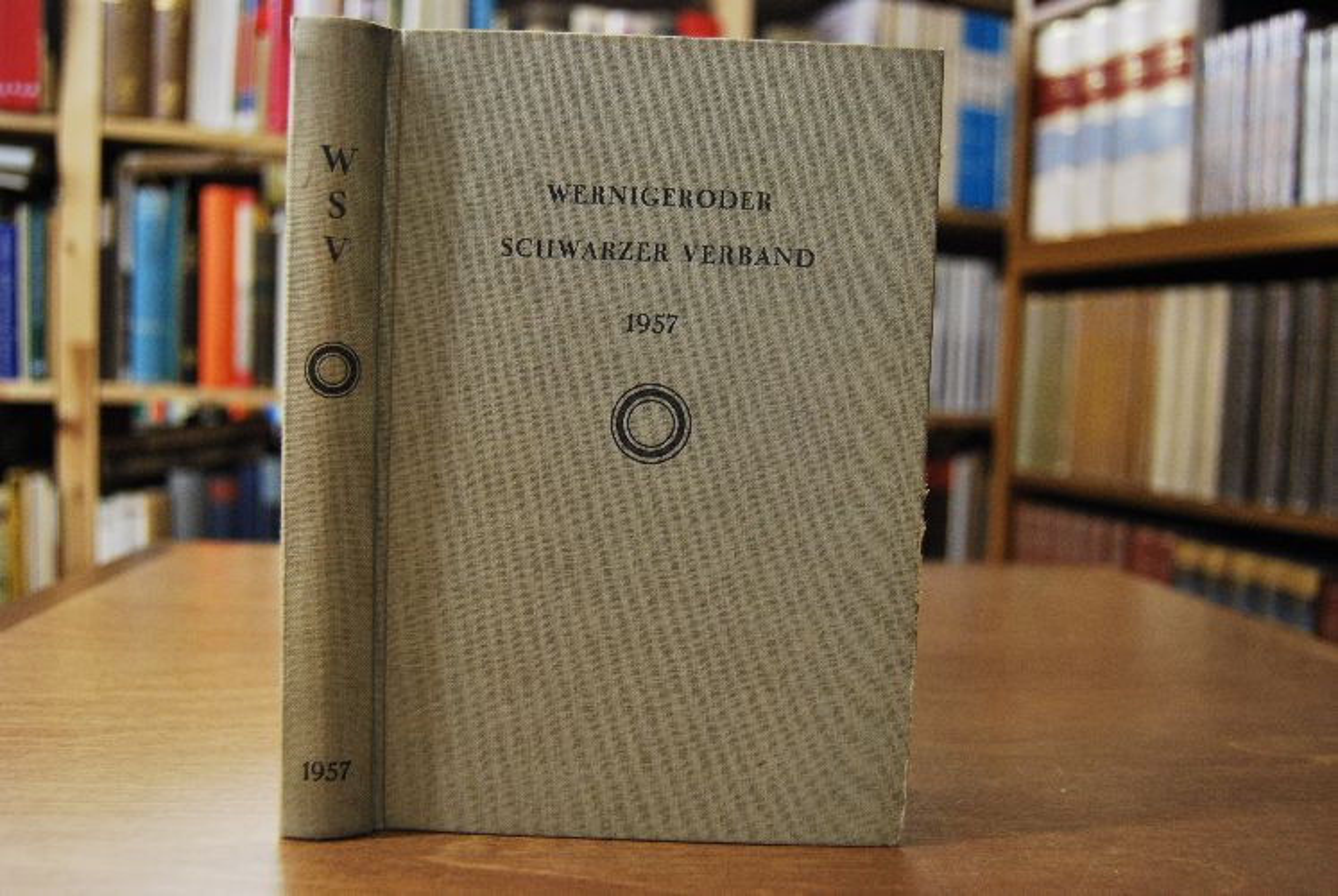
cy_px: 448
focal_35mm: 30
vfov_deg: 43.7
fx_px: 1116
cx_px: 669
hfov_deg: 61.9
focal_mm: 20
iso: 720
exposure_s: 1/30
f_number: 3.8
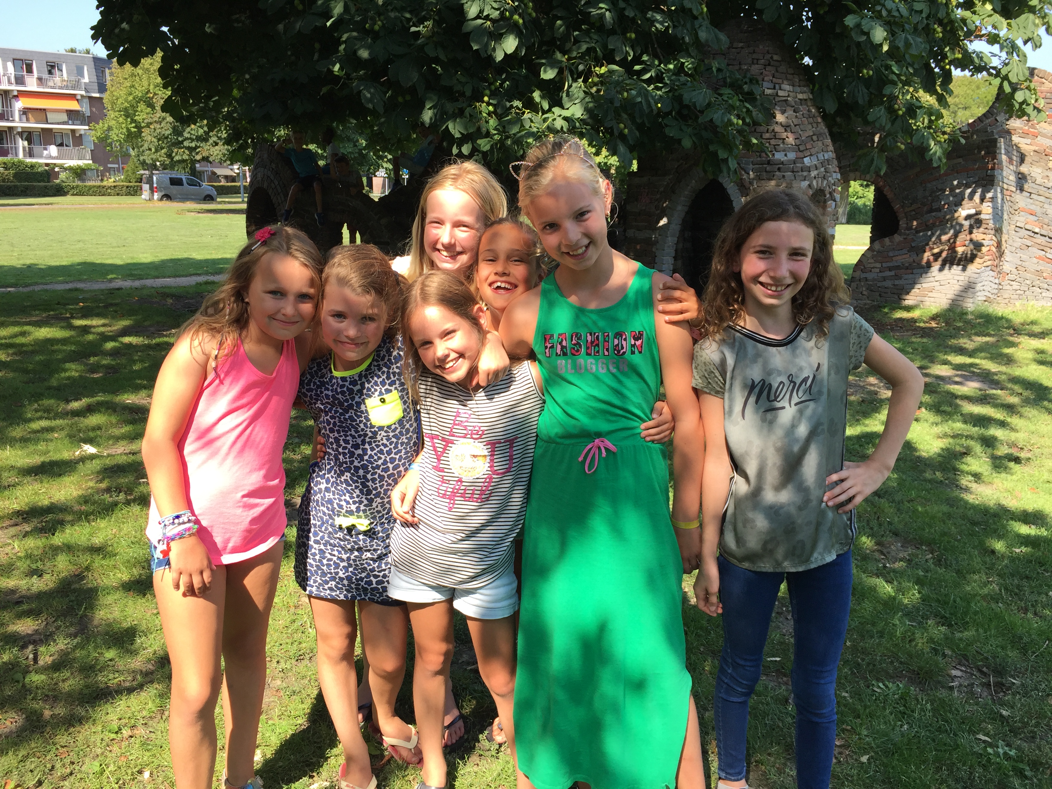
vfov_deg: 48.2
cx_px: 526
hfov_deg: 61.7
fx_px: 881
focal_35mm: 29
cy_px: 394
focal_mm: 4.15
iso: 32
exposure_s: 1/549
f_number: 2.2
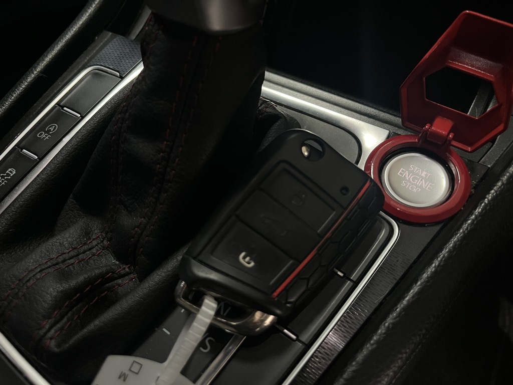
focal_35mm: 26
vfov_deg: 53.1
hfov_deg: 67.3
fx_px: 385
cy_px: 192
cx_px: 256
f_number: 1.6
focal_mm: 5.1
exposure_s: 1/50
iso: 400
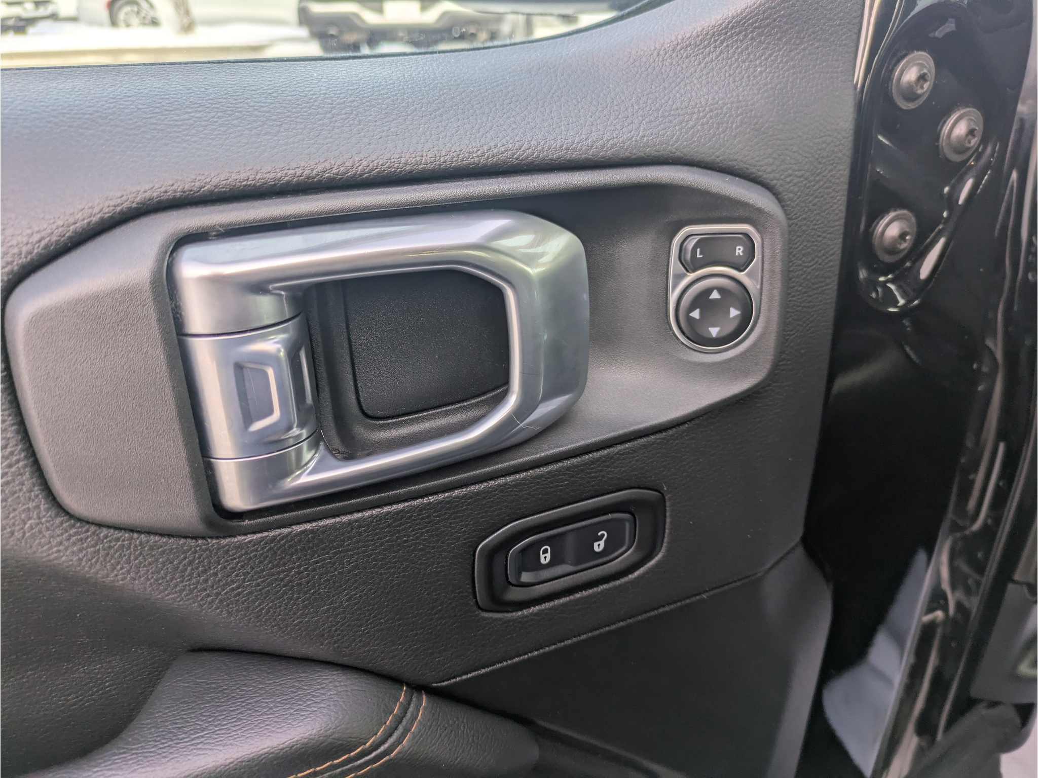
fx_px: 750
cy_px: 389
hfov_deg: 69.4
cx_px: 519
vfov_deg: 54.9
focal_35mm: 25
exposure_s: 1/206
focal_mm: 5.43
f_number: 1.89
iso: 47
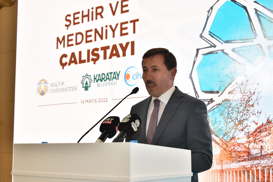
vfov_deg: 24.2
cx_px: 136
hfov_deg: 35.6
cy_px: 91
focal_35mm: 56
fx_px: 425
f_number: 6.3
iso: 2000
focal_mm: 56
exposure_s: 1/60
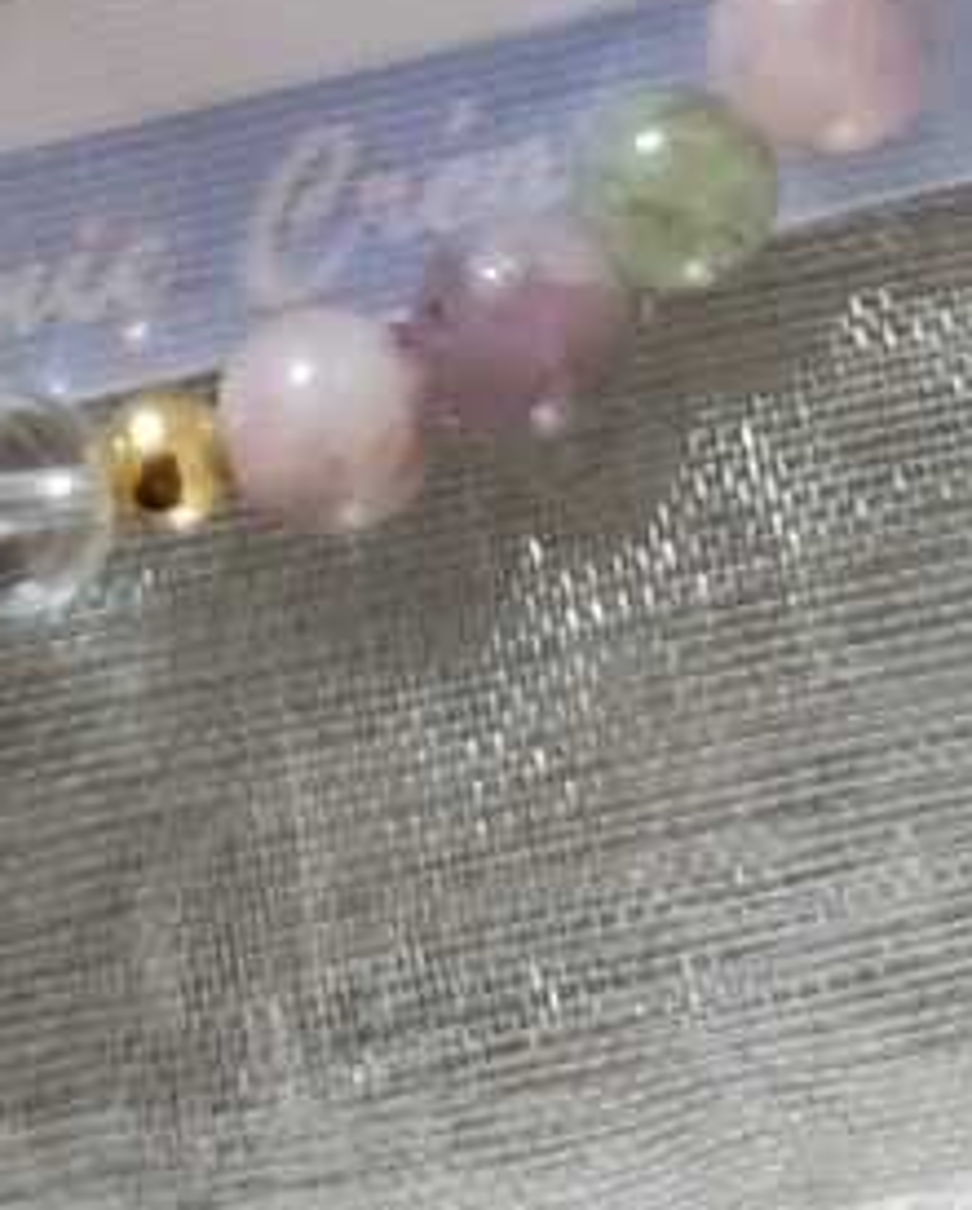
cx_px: 139
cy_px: -526
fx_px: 3265
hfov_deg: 16.8
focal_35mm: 91
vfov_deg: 18.9
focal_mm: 5.43
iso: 1324
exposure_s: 1/25
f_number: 1.89
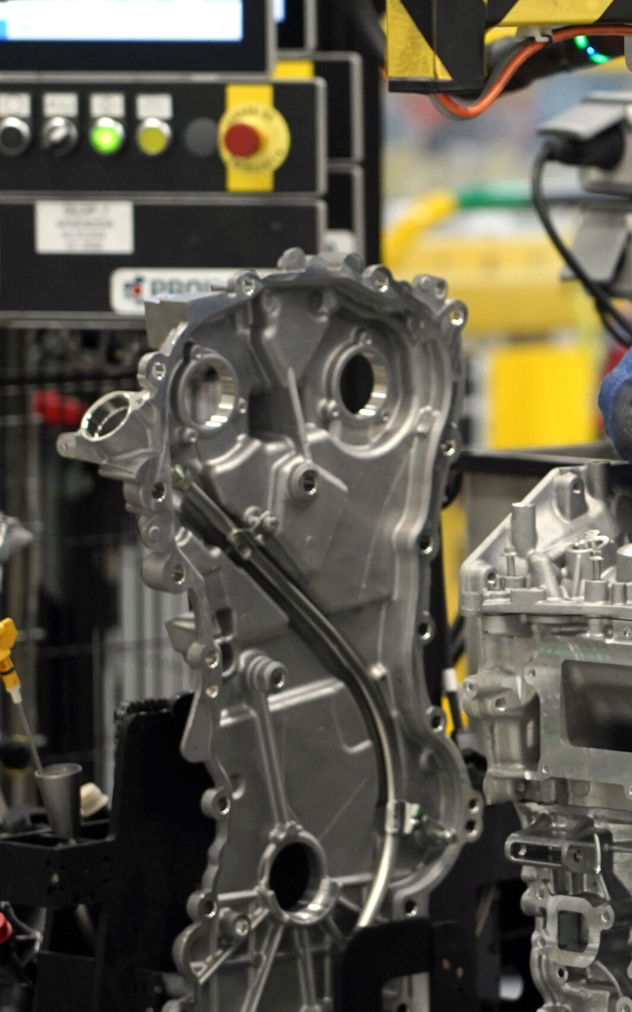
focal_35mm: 241
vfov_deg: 8.7
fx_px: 6644
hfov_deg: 5.4
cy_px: 505
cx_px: 666
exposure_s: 1/160
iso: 1600
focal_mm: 105
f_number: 4
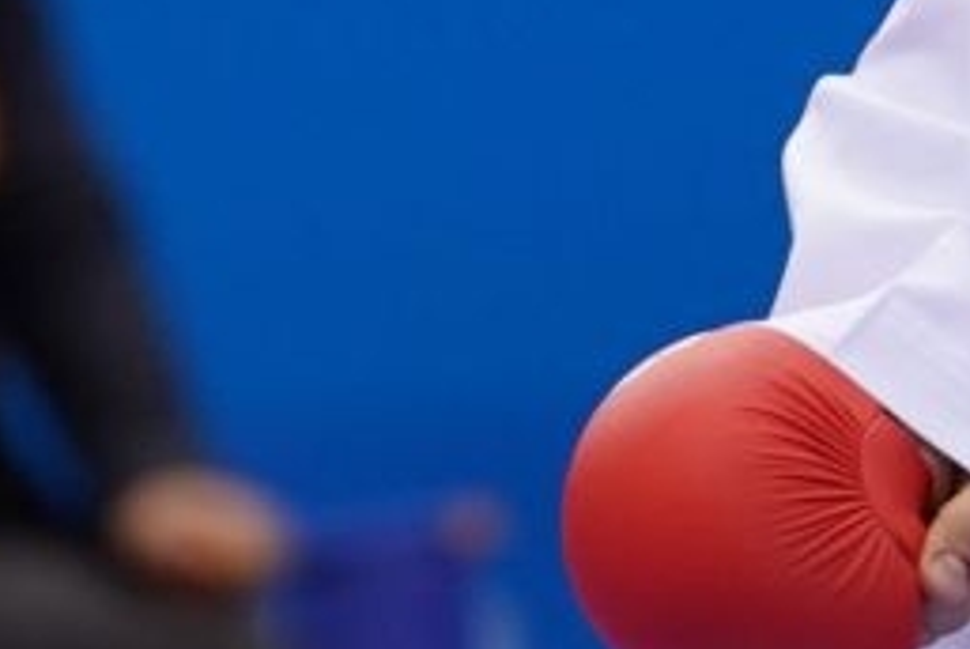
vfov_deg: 1.0
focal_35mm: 1399
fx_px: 37738
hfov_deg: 1.5
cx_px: 487
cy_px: -11
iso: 1000
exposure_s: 1/1000
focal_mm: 200
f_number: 2.8
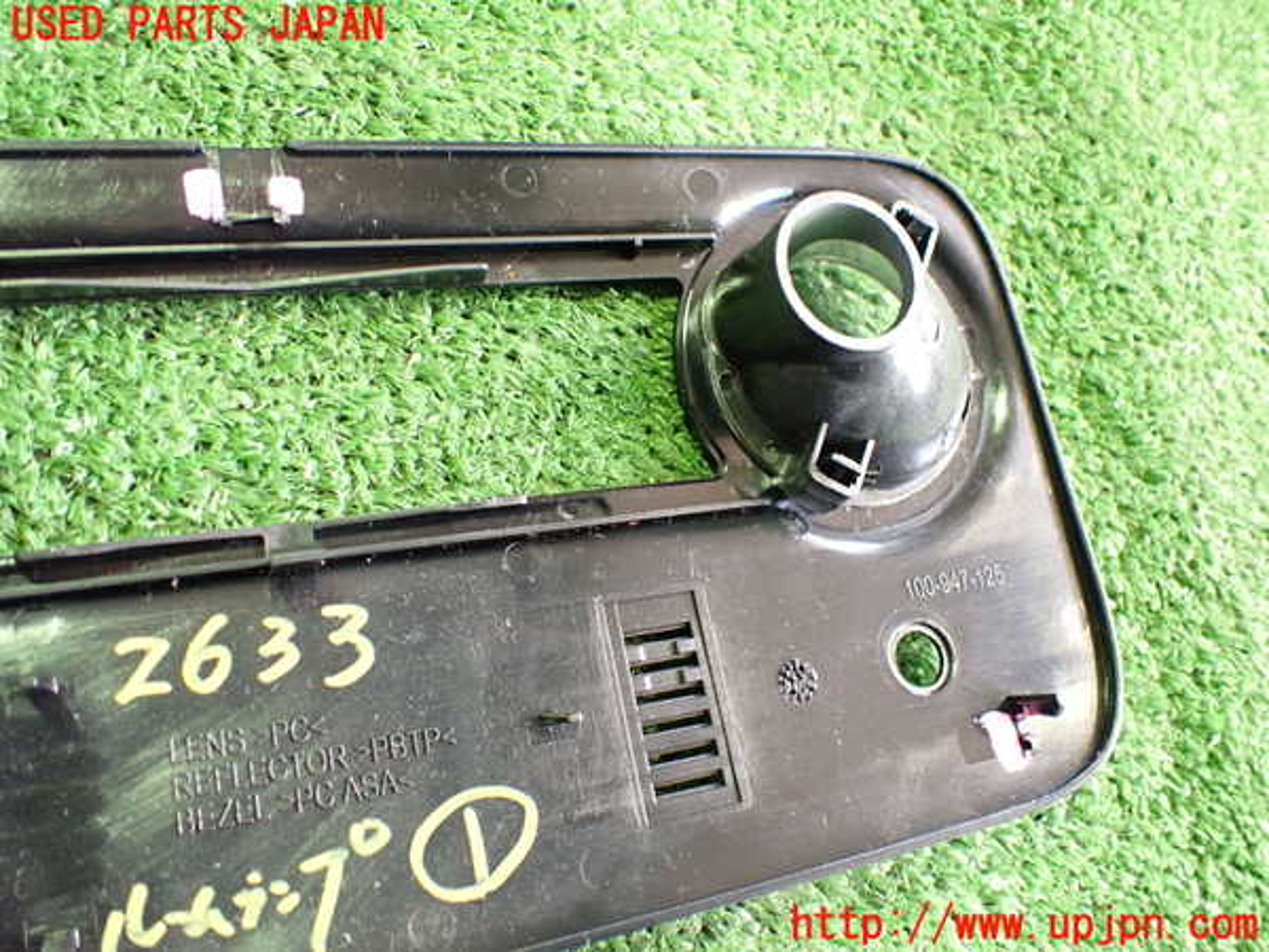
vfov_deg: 46.8
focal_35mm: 30
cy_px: 476
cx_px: 634
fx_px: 1100
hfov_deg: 60.0
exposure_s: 1/40
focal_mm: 5.4
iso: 800
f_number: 2.3
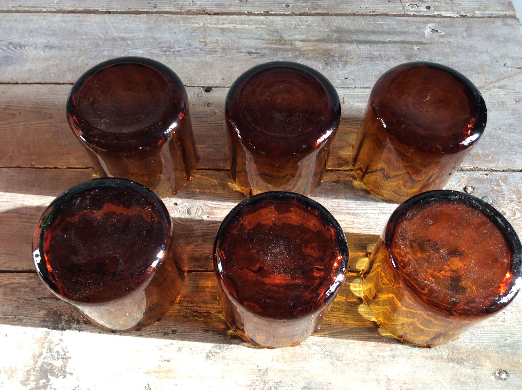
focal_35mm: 32
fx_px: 482
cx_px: 261
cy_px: 195
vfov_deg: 44.1
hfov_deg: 56.9
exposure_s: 1/25
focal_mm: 3.3
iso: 40
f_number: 2.4
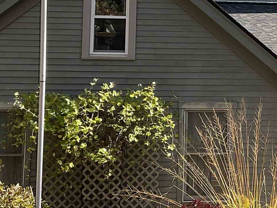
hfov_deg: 20.1
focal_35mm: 93
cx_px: 304
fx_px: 744
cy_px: 55
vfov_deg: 15.8
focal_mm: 3
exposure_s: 1/749
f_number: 1.8
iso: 16
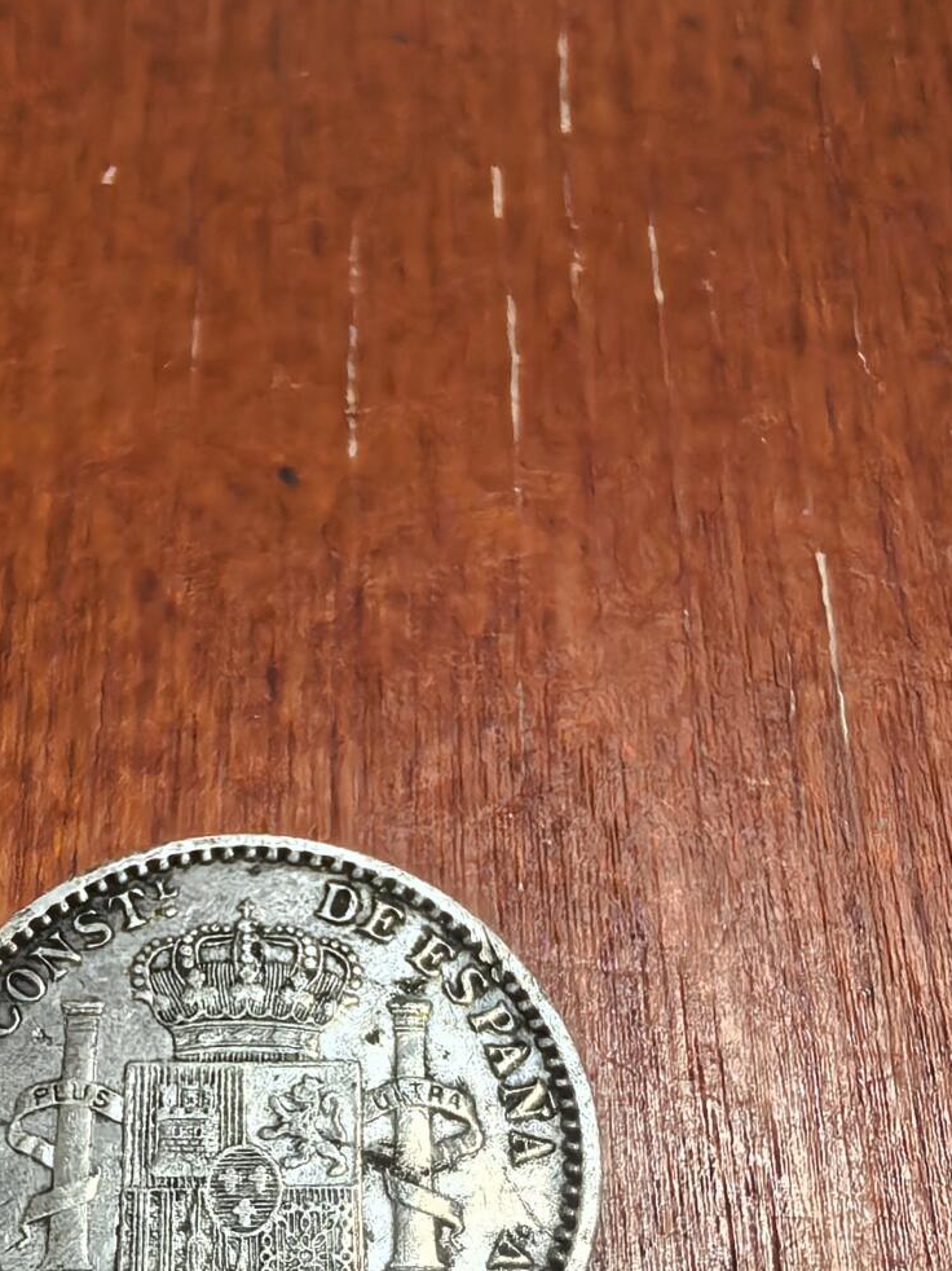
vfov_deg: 41.0
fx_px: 1614
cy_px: 1029
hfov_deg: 32.4
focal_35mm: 44
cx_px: 269
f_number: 2.2
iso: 400
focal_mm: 1.68
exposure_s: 1/25
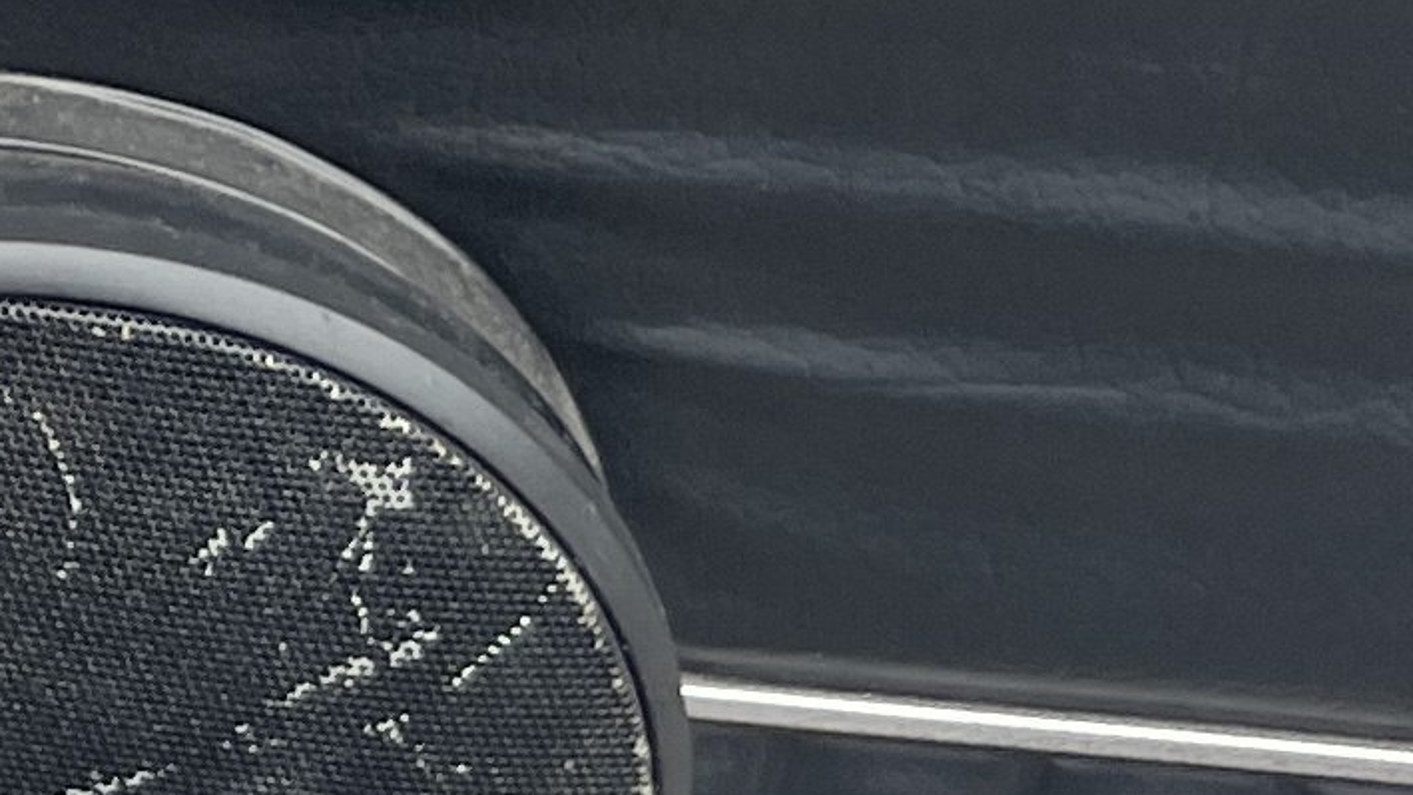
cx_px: -1903
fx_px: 6033
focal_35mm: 161
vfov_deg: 7.2
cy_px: -819
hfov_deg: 11.3
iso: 40
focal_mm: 5.1
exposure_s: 1/121
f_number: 1.6
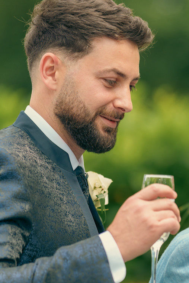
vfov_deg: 6.1
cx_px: 217
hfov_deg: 4.0
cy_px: 222
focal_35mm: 340
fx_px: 2677
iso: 100
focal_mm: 135
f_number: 1.8
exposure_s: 1/1250
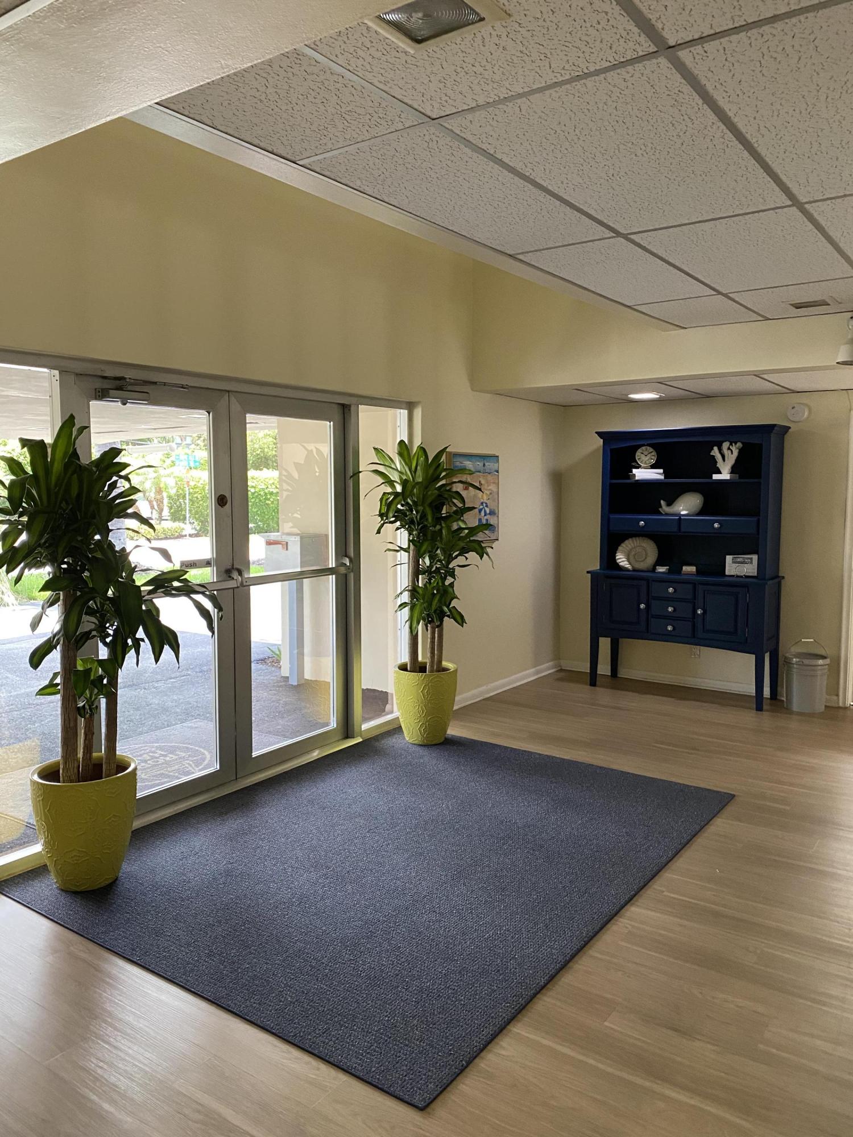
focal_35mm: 26
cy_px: 568
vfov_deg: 67.3
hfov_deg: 53.1
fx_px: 854
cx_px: 426
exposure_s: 1/60
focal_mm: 4.25
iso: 320
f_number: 1.8
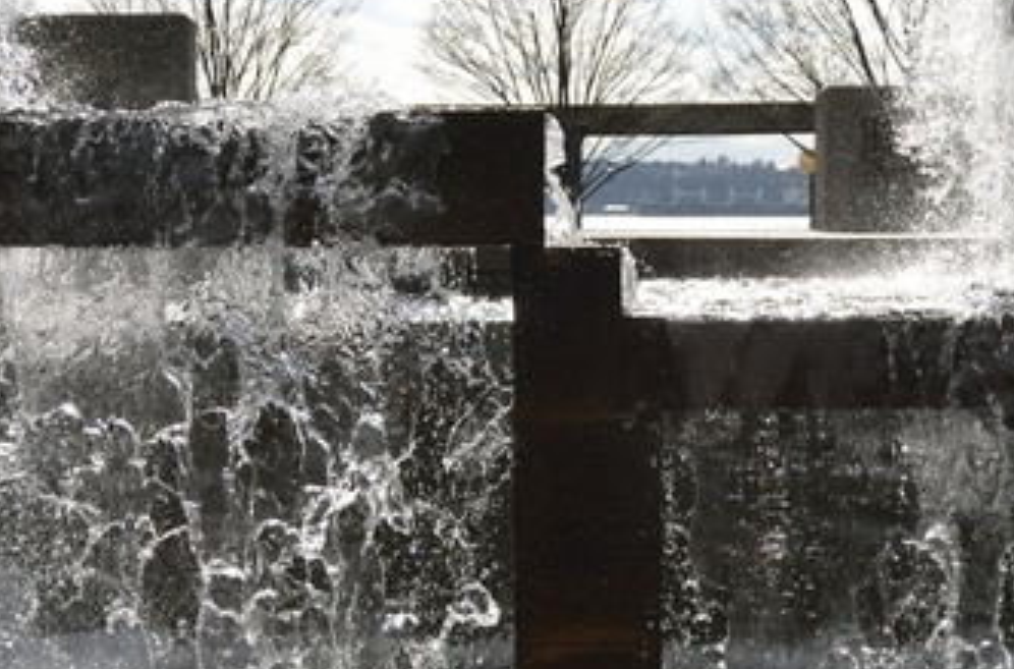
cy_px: 124
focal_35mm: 76
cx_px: 455
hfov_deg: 26.7
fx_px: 2134
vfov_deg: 17.7
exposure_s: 1/2500
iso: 160
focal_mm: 24
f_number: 3.8
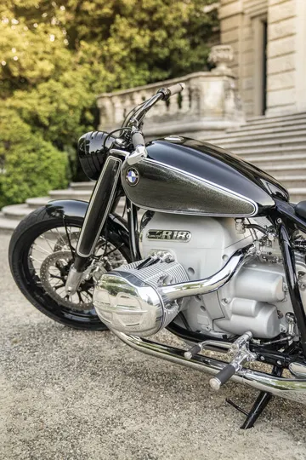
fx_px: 472
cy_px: 230
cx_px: 153
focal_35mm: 37
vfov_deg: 51.9
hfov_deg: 35.9
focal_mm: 37
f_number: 2.8
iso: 320
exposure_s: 1/60
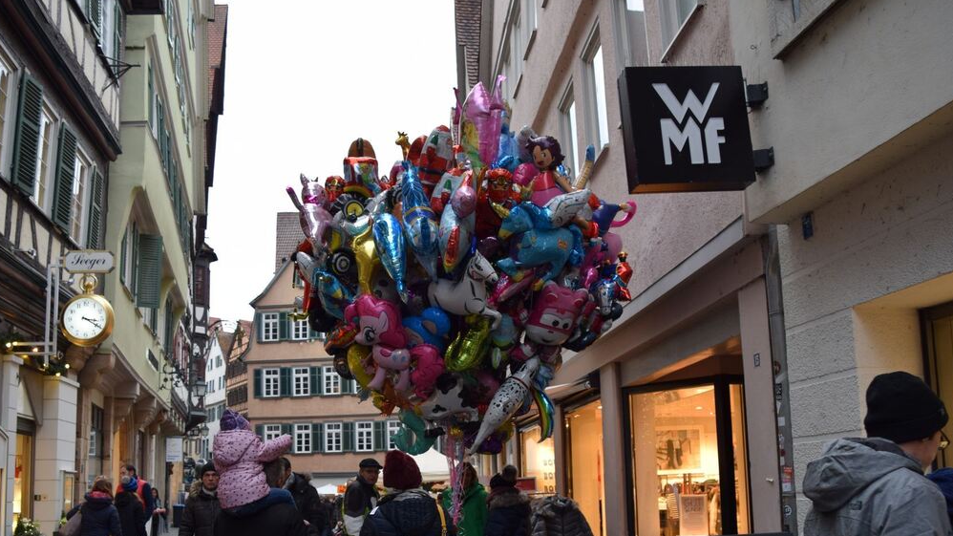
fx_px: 859
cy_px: 375
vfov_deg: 34.2
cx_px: 440
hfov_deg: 58.0
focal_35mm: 34
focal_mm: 18
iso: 400
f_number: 4.5
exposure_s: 1/100
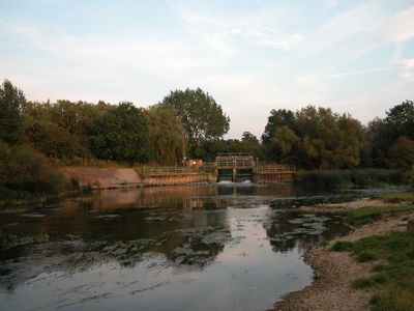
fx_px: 407
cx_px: 207
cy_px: 156
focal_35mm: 34
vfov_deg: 41.8
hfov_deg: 54.0
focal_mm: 8.9
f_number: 3.5
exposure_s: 1/149
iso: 100
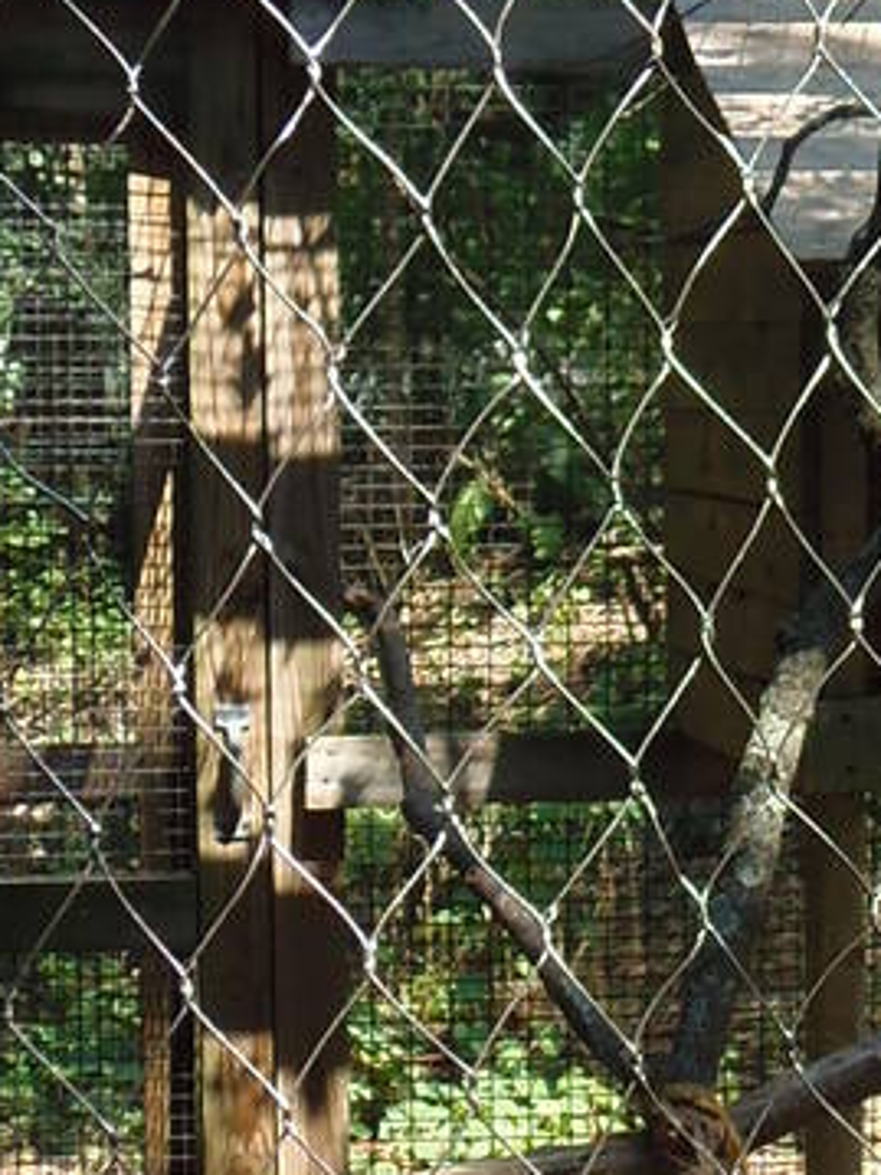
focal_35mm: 107
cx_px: 799
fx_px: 3633
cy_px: 635
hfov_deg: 13.7
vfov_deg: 18.4
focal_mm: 4.3
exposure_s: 1/200
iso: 64
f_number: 2.9
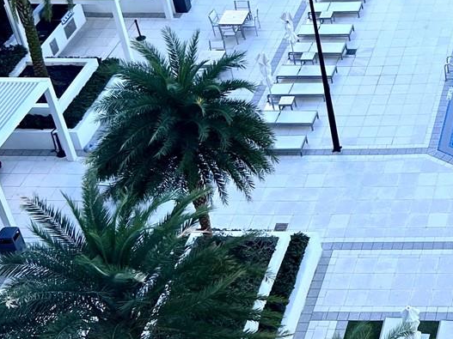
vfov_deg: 18.1
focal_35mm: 79
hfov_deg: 21.9
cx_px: 611
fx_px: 1034
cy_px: -17
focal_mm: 5.7
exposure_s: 1/1252
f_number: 1.5
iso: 50
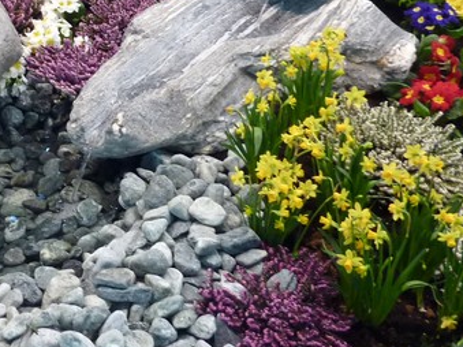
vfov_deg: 23.8
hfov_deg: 31.9
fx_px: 789
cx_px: 93
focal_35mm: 59
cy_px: 5
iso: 200
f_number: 3.3
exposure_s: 1/30
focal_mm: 4.1
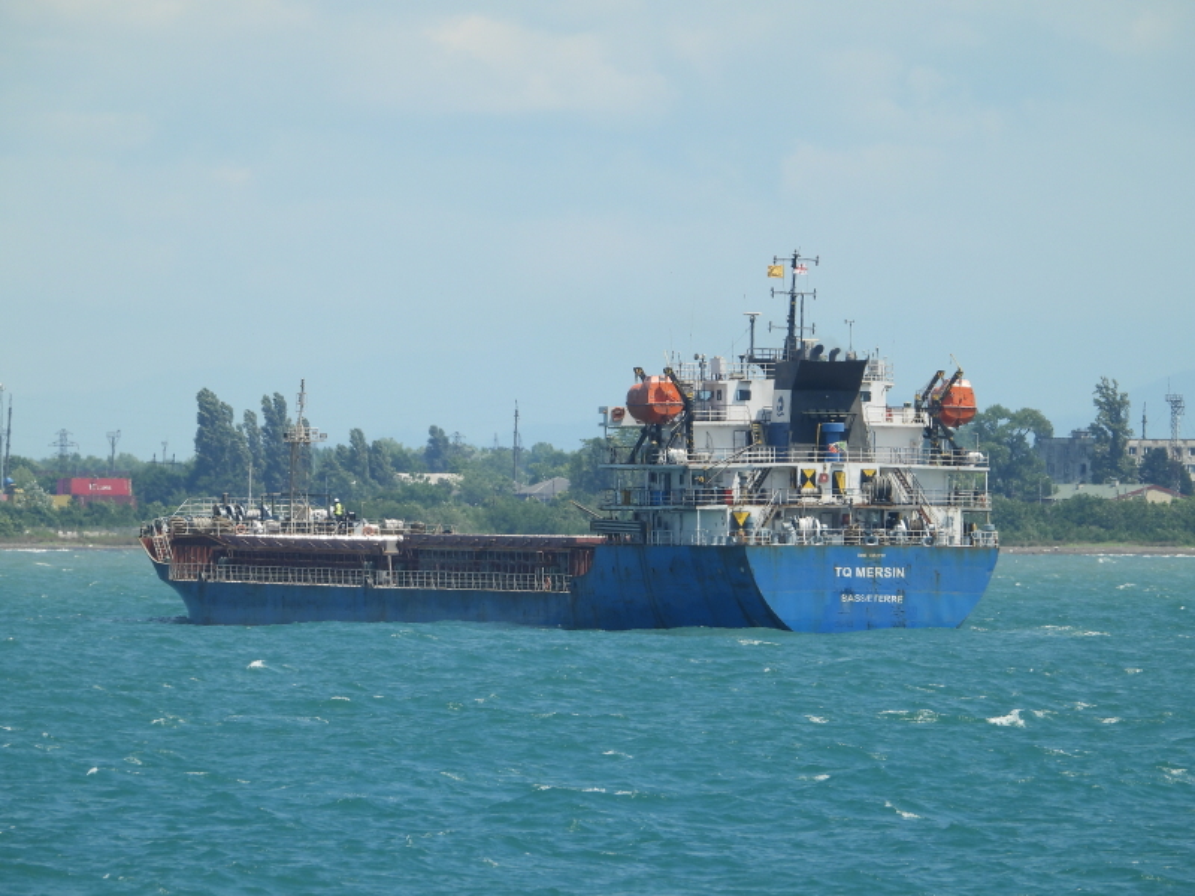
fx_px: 27617
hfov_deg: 2.5
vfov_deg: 1.9
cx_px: 598
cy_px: 448
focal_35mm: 800
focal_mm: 144
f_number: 5.6
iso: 100
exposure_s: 1/500
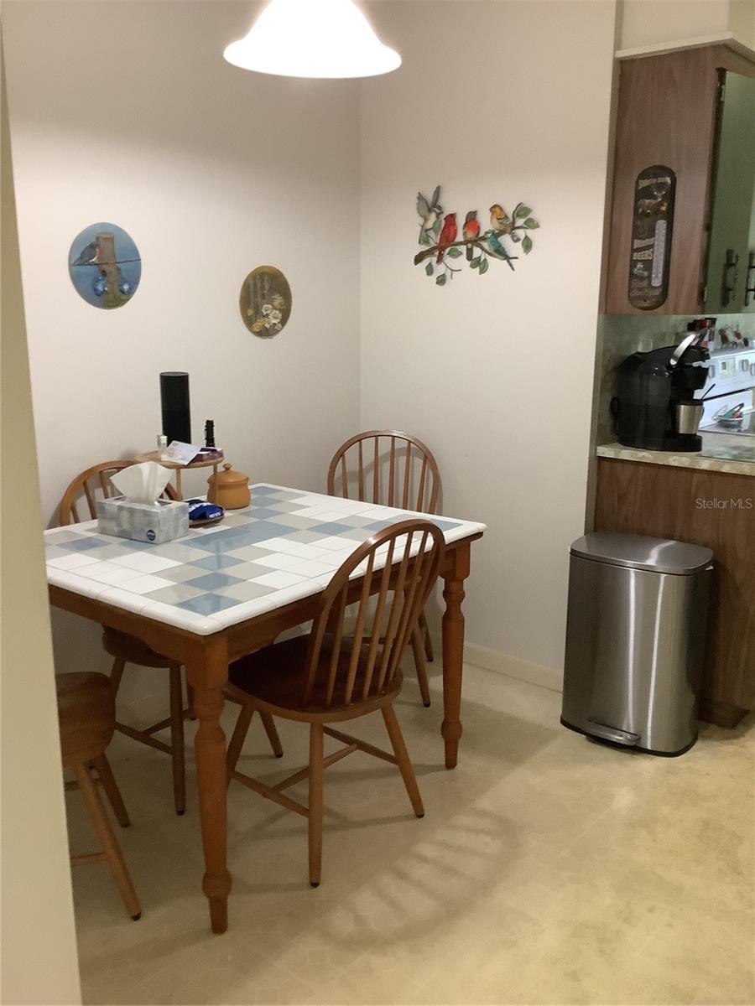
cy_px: 503
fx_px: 902
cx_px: 378
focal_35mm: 31
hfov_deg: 45.4
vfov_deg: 58.4
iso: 320
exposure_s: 1/33
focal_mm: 3.3
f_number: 2.4
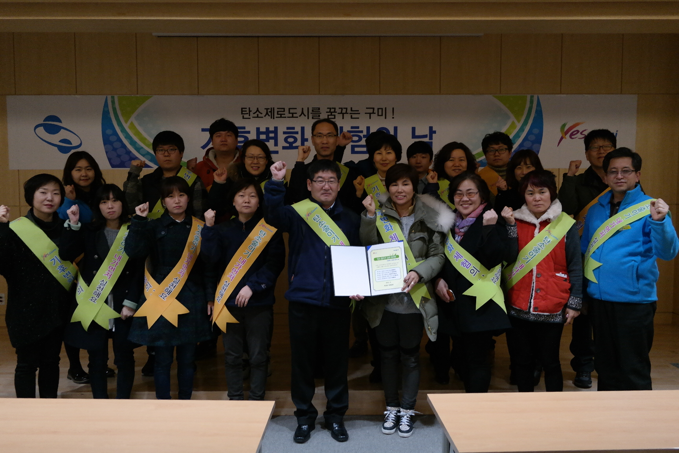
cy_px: 226
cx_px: 340
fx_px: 566
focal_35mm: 30
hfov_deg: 61.9
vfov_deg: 43.6
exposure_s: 1/40
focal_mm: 20
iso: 1600
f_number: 3.5
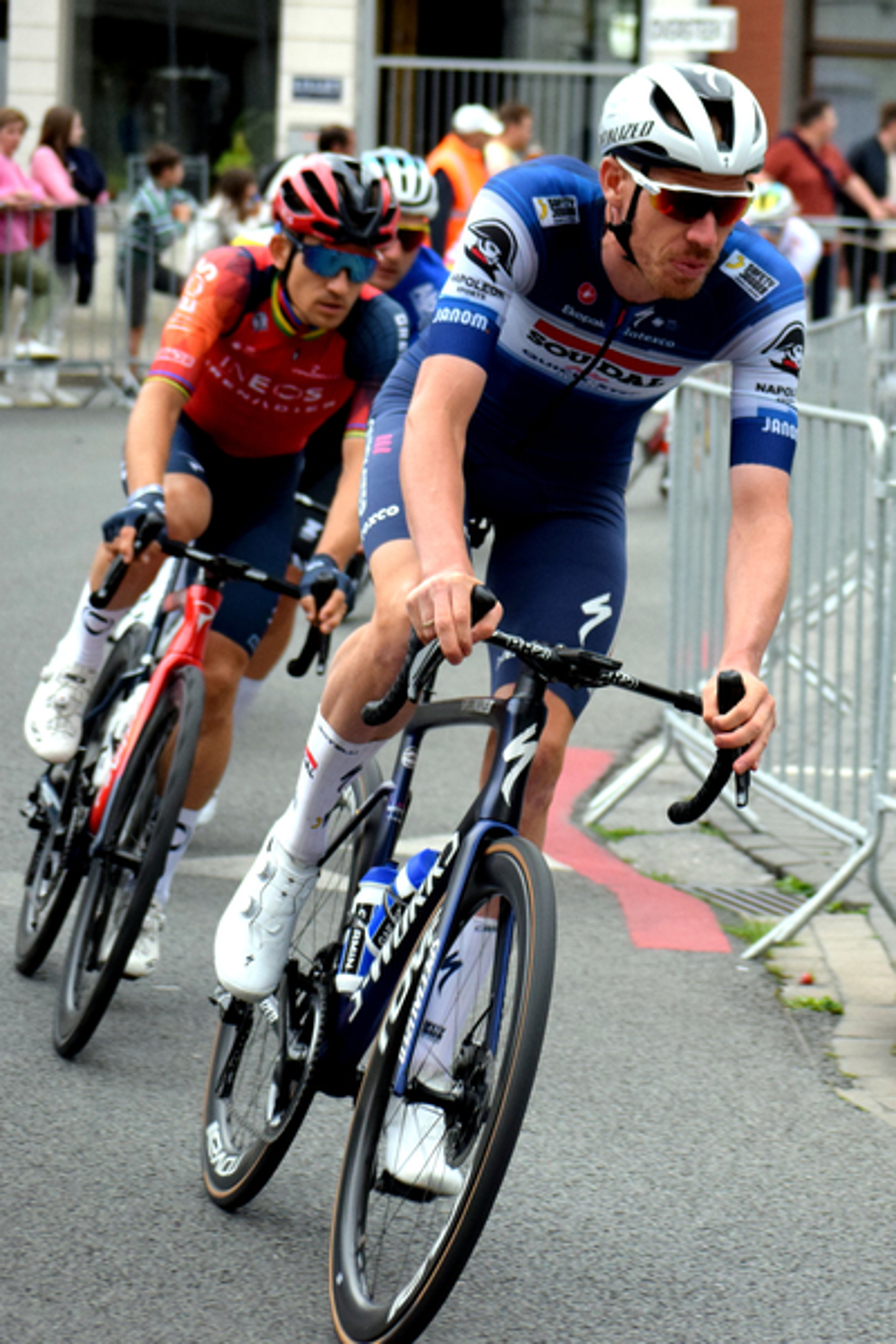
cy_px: 672
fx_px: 3360
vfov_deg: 22.6
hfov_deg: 15.2
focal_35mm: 90
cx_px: 448
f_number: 4.2
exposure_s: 1/500
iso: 1000
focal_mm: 60
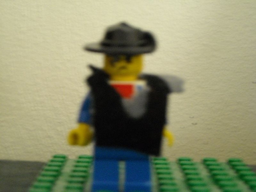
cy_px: 96
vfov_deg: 14.1
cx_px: 128
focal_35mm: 105
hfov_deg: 18.7
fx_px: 777
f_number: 4.7
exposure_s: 1/13
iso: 400
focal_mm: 17.1
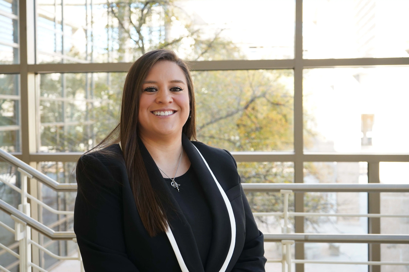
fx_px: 545
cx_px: 204
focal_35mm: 48
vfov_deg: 28.1
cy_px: 136
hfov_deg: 41.1
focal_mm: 48
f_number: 5.6
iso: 2000
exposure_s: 1/250
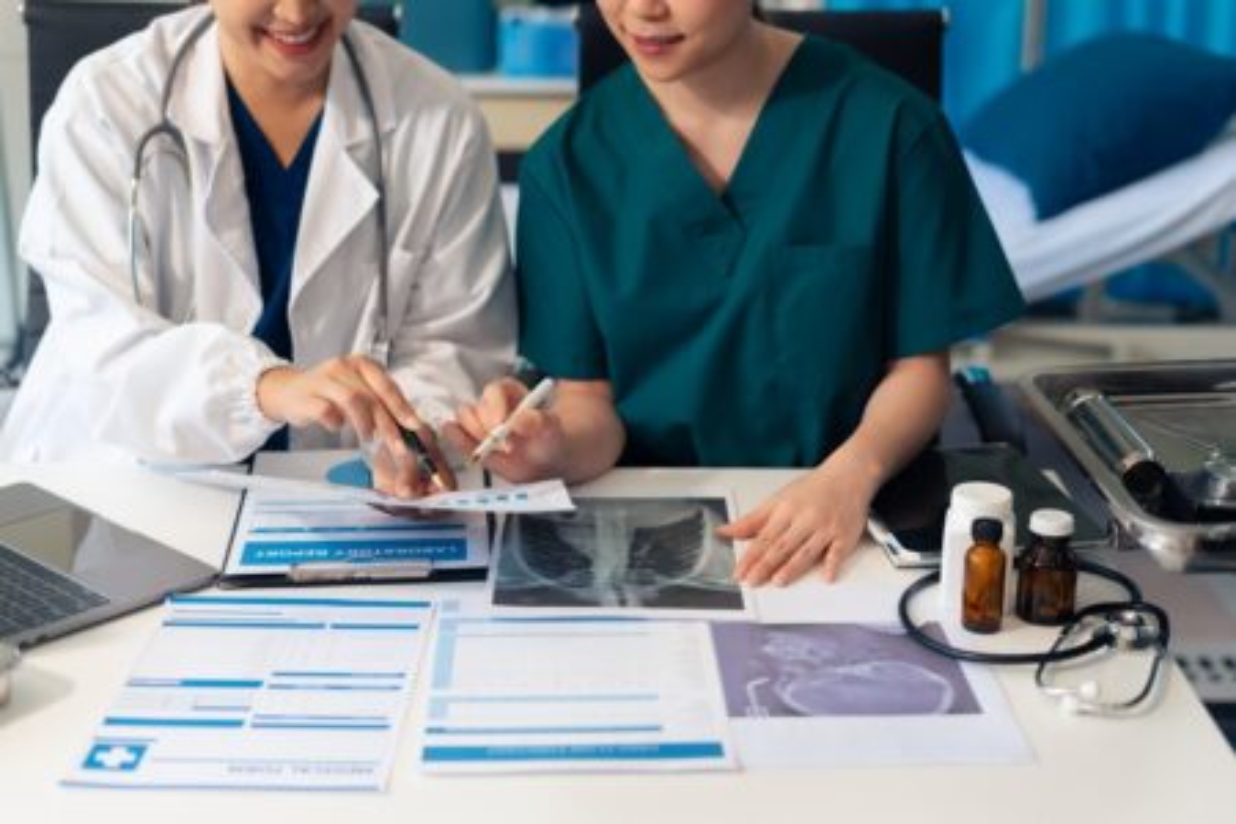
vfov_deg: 27.0
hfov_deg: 39.6
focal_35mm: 50
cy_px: 412
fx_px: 1717
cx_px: 618
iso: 500
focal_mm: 50
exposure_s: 1/320
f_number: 2.5
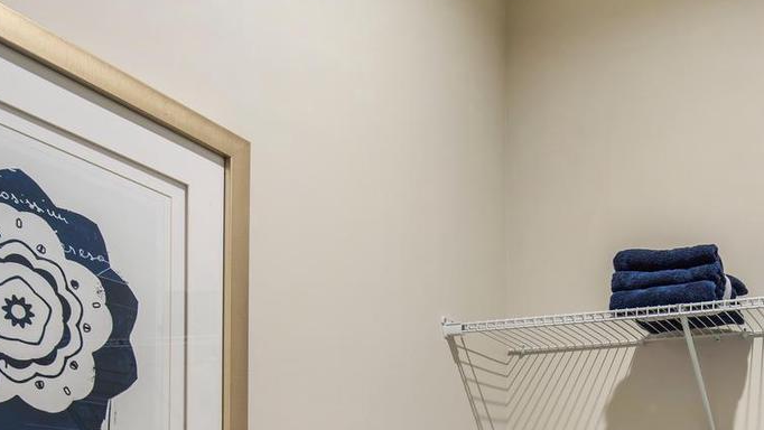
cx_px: 631
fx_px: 851
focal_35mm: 42
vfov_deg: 26.6
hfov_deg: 45.4
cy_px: 448
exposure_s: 1/250
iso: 200
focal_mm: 19
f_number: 9
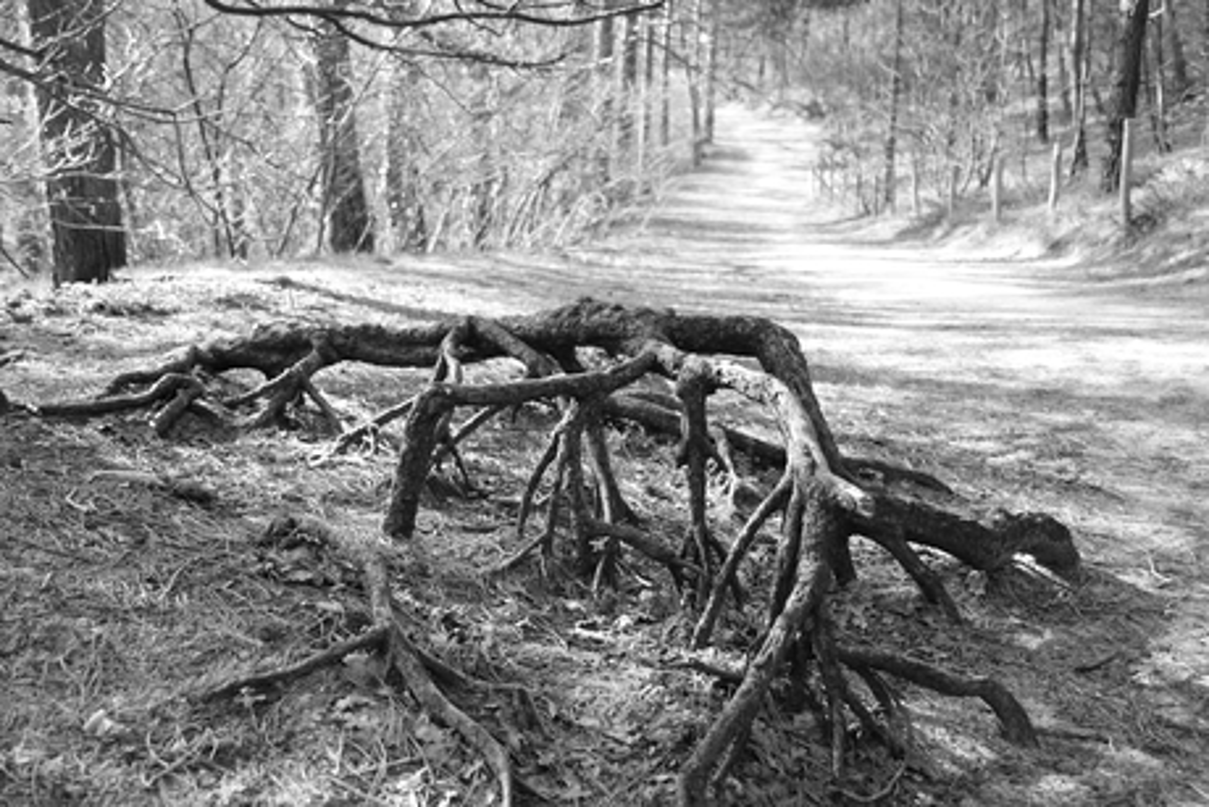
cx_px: 604
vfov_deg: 33.0
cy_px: 404
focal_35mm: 40
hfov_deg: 47.9
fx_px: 1360
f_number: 4
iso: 100
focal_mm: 27
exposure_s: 1/80
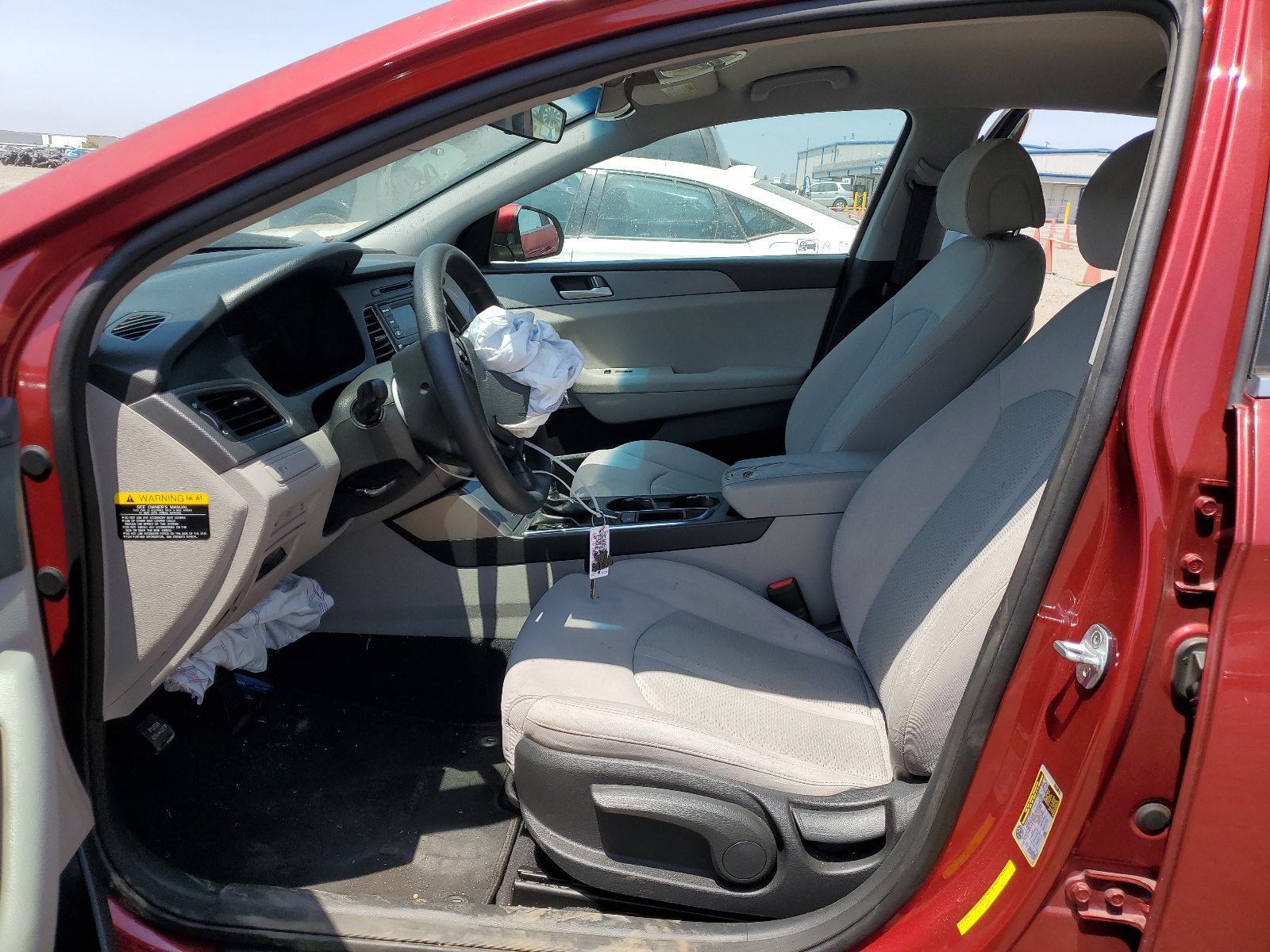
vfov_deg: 53.1
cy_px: 476
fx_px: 954
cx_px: 635
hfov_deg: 67.3
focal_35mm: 26
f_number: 1.5
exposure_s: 1/1667
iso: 50
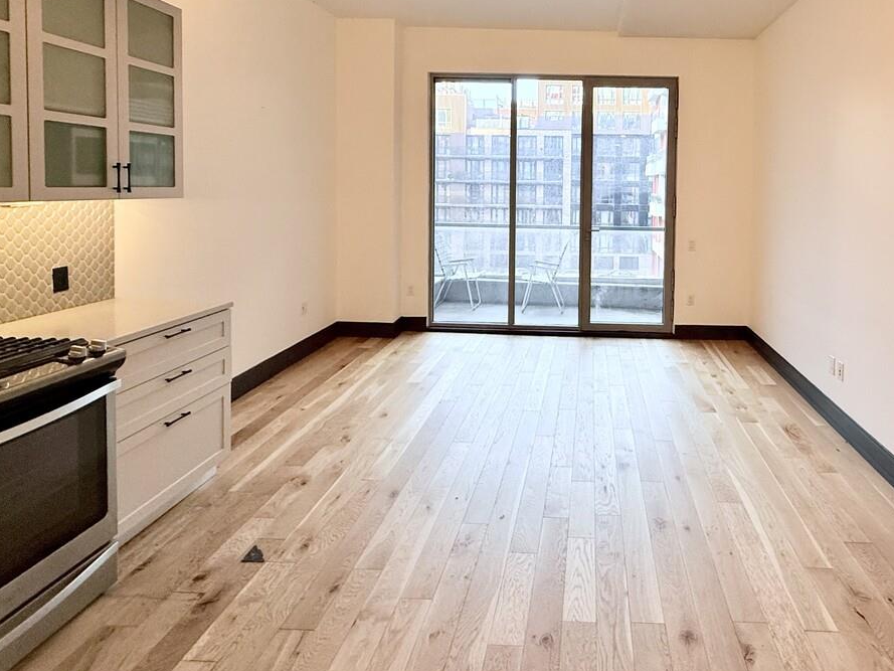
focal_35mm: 21
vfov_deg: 61.4
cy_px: 206
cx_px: 586
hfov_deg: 76.8
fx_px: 542
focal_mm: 2.22
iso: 250
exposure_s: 1/120
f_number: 2.2
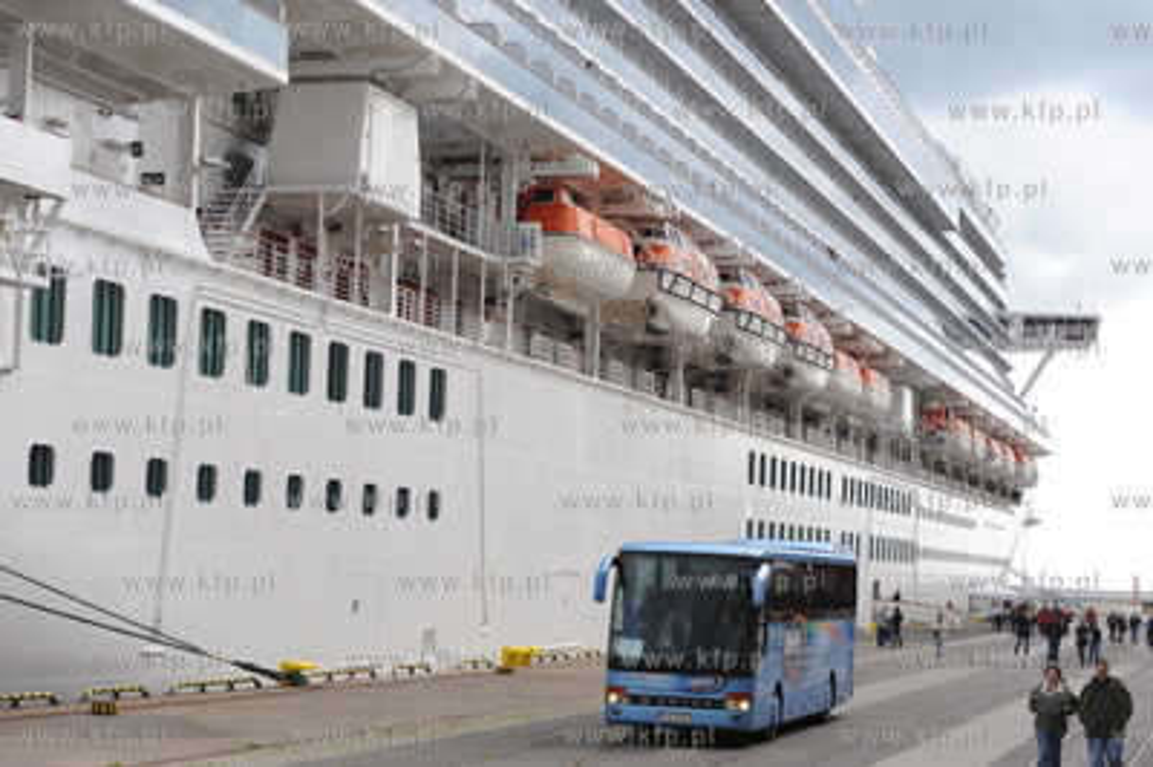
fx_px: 2560
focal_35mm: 80
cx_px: 576
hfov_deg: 25.4
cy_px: 384
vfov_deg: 17.0
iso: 200
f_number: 5.6
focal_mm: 80
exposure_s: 1/400
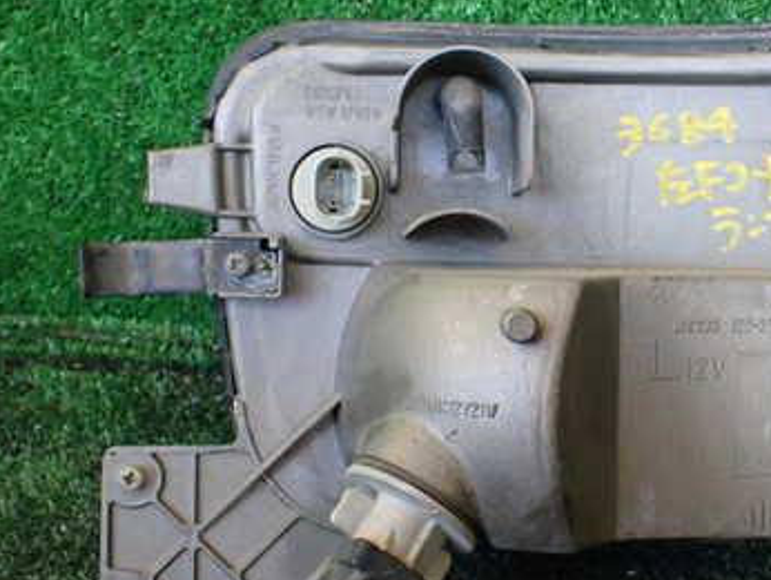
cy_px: 270
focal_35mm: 52
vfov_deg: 28.1
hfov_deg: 36.0
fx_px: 1159
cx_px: 575
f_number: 2.3
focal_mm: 5.4
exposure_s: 1/125
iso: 320
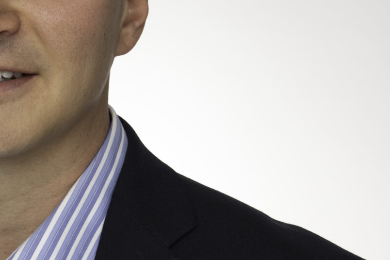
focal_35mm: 137
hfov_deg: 14.8
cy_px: 357
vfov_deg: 9.8
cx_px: 35
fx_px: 1484
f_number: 9
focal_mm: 43
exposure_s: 1/125
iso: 200
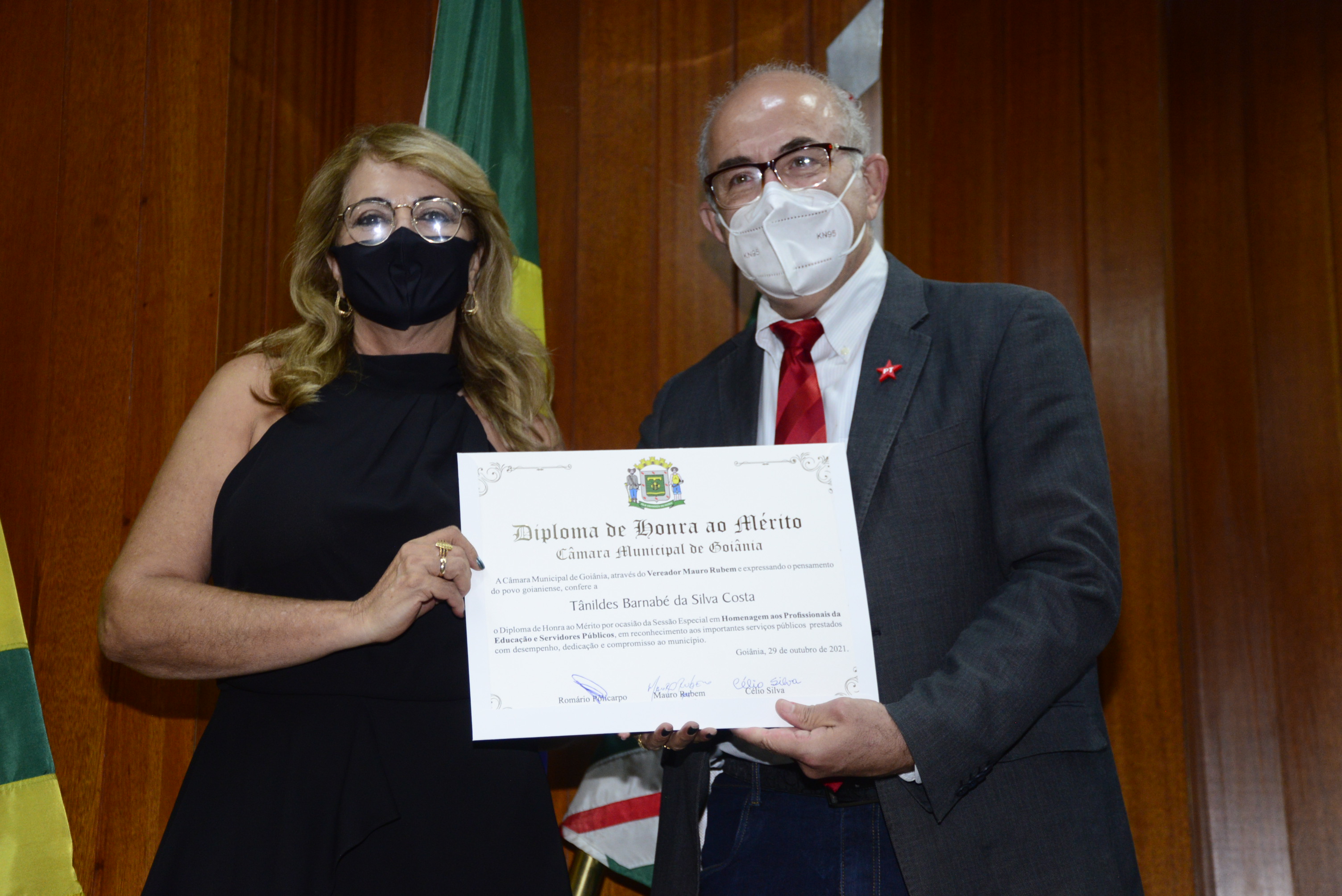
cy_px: 448
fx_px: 2424
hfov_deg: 30.9
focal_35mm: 65
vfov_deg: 20.9
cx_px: 671
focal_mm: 65
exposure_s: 1/125
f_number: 5
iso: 2500
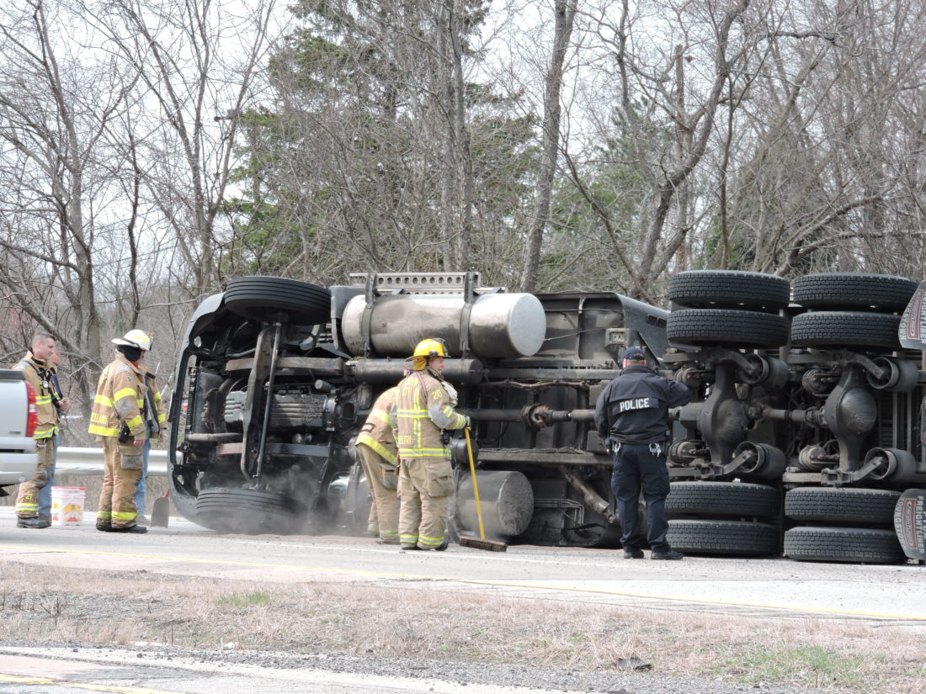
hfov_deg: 12.7
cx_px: 463
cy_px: 347
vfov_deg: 9.6
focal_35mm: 155
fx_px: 4146
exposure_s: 1/200
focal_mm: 27.6
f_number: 4.4
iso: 100
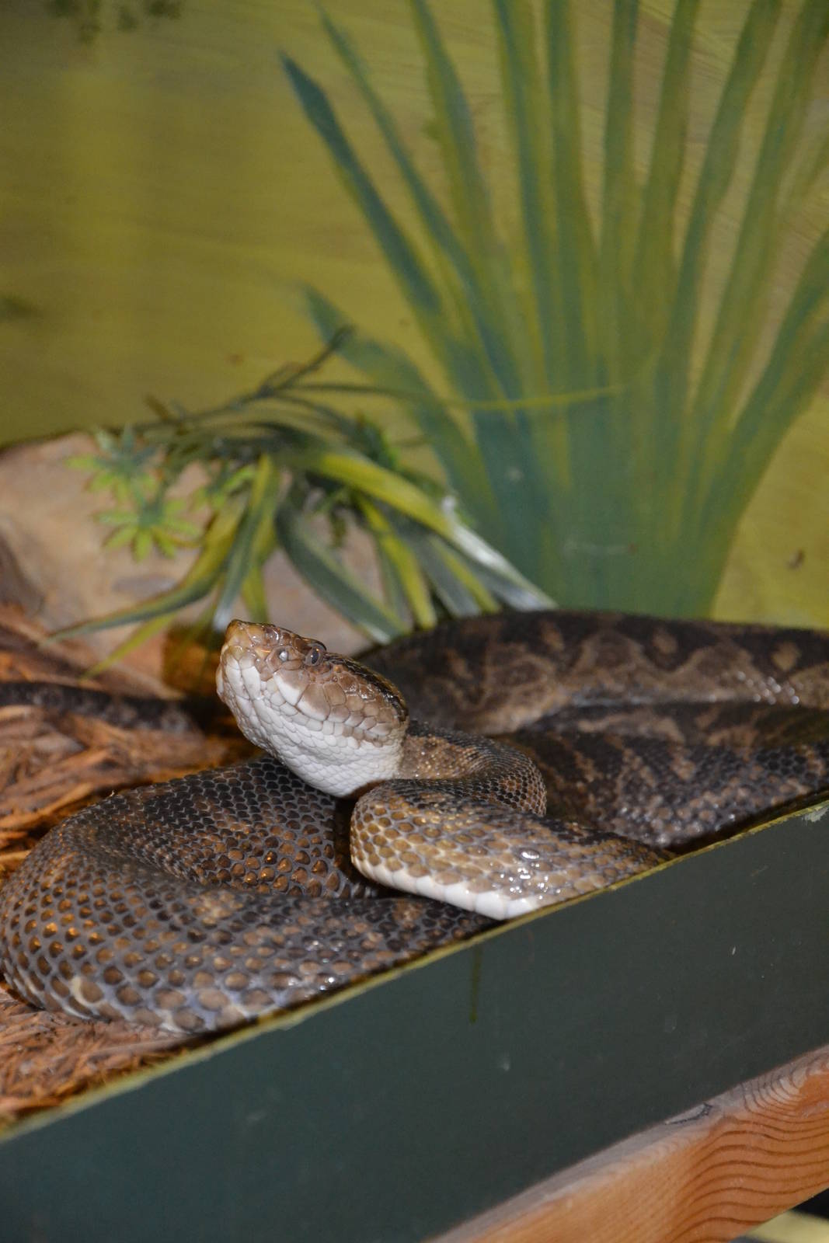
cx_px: 414
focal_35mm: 128
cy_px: 622
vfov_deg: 16.1
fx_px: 4403
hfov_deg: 10.8
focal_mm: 85
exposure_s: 1/60
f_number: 5.6
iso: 3200
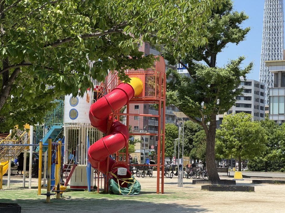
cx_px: 146
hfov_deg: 23.6
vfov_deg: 17.8
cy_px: 110
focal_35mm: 83
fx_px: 683
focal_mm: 9
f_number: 2.8
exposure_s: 1/501
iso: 25
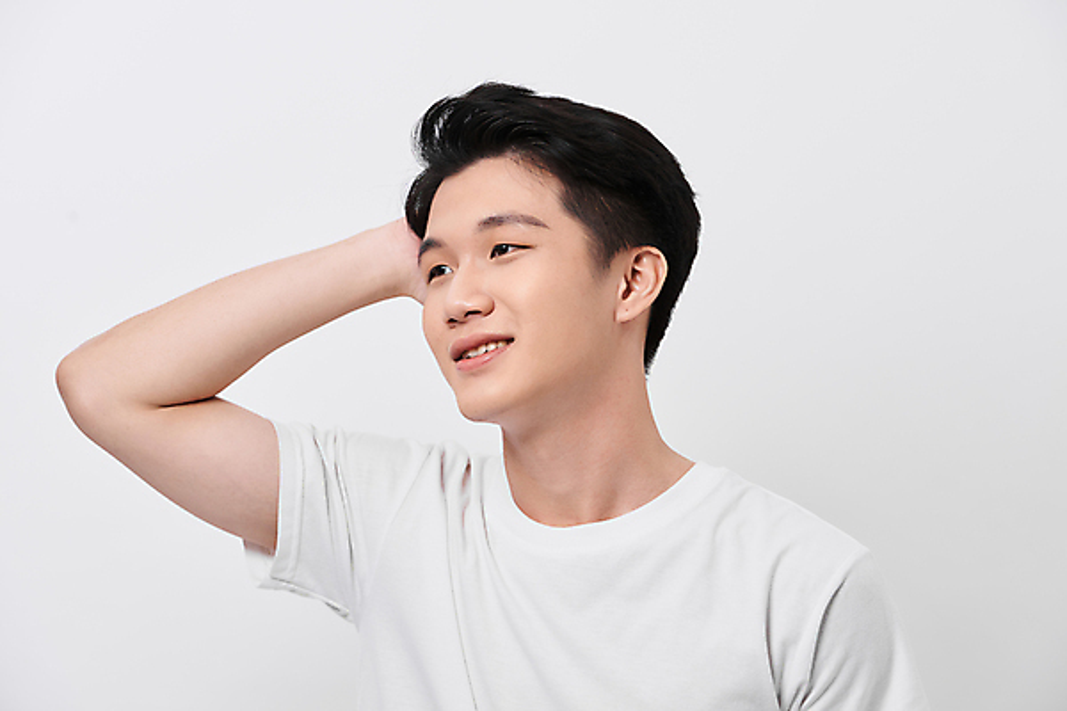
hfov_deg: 18.3
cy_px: 356
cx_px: 534
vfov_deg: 12.2
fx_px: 3319
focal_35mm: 112
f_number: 6.3
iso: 200
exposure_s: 1/160
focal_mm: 112
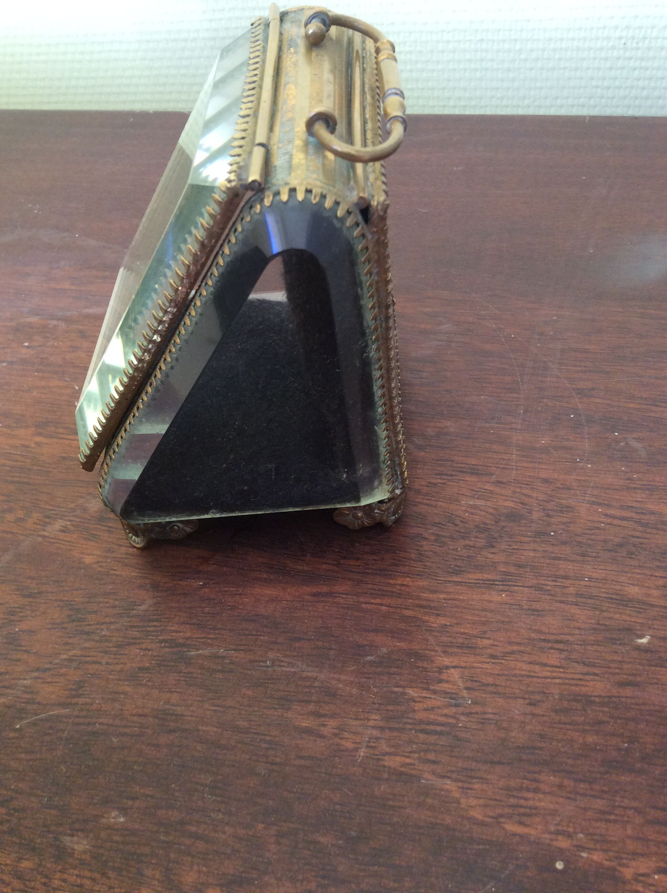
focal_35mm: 32
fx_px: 824
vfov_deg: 56.9
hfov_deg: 44.1
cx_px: 334
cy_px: 446
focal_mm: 3.3
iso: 80
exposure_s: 1/25
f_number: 2.4
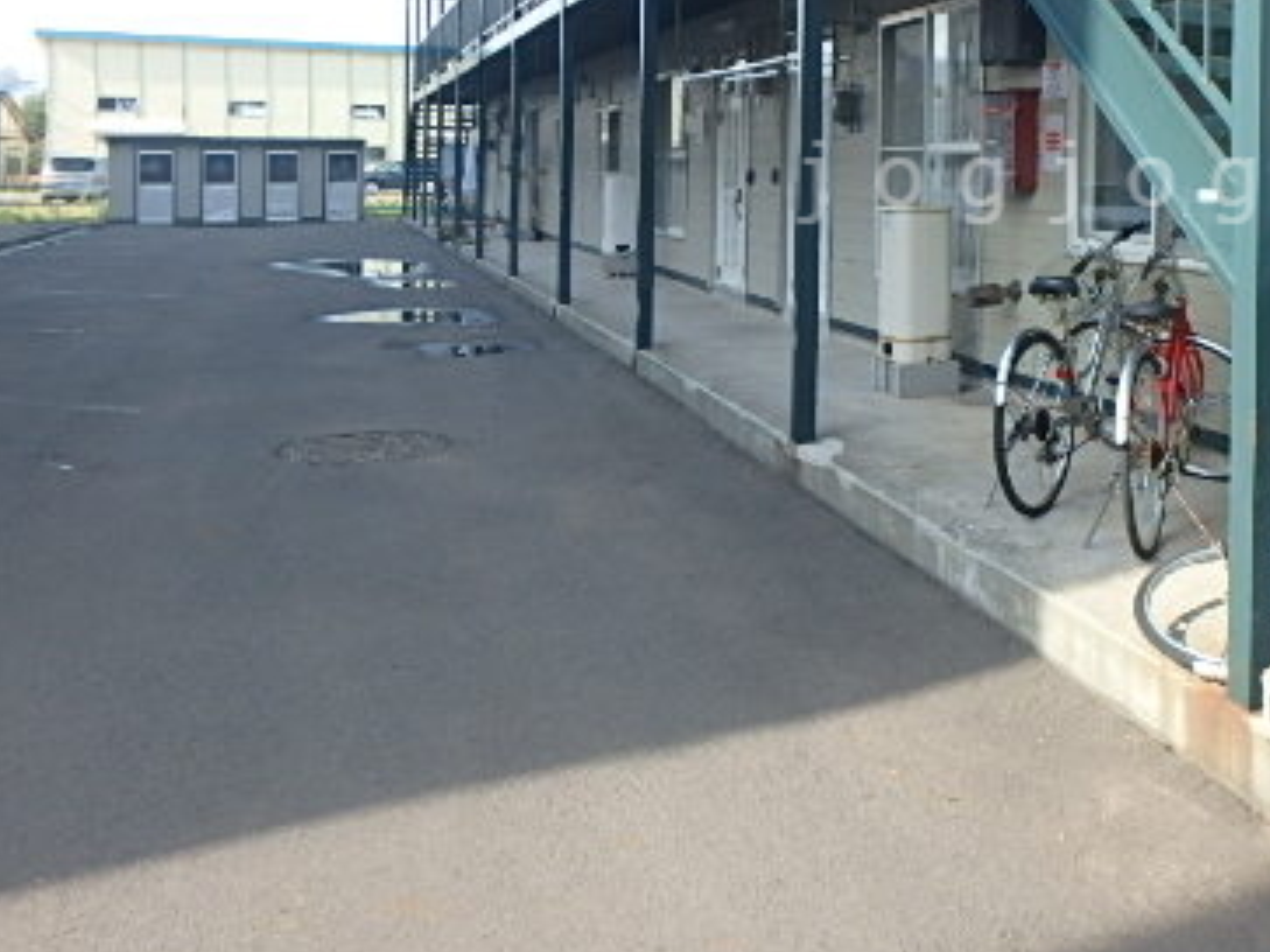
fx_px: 1357
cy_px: 182
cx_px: 1036
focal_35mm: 37
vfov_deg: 37.2
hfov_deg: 47.1
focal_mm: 3.7
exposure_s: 1/320
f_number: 3.5
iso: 125
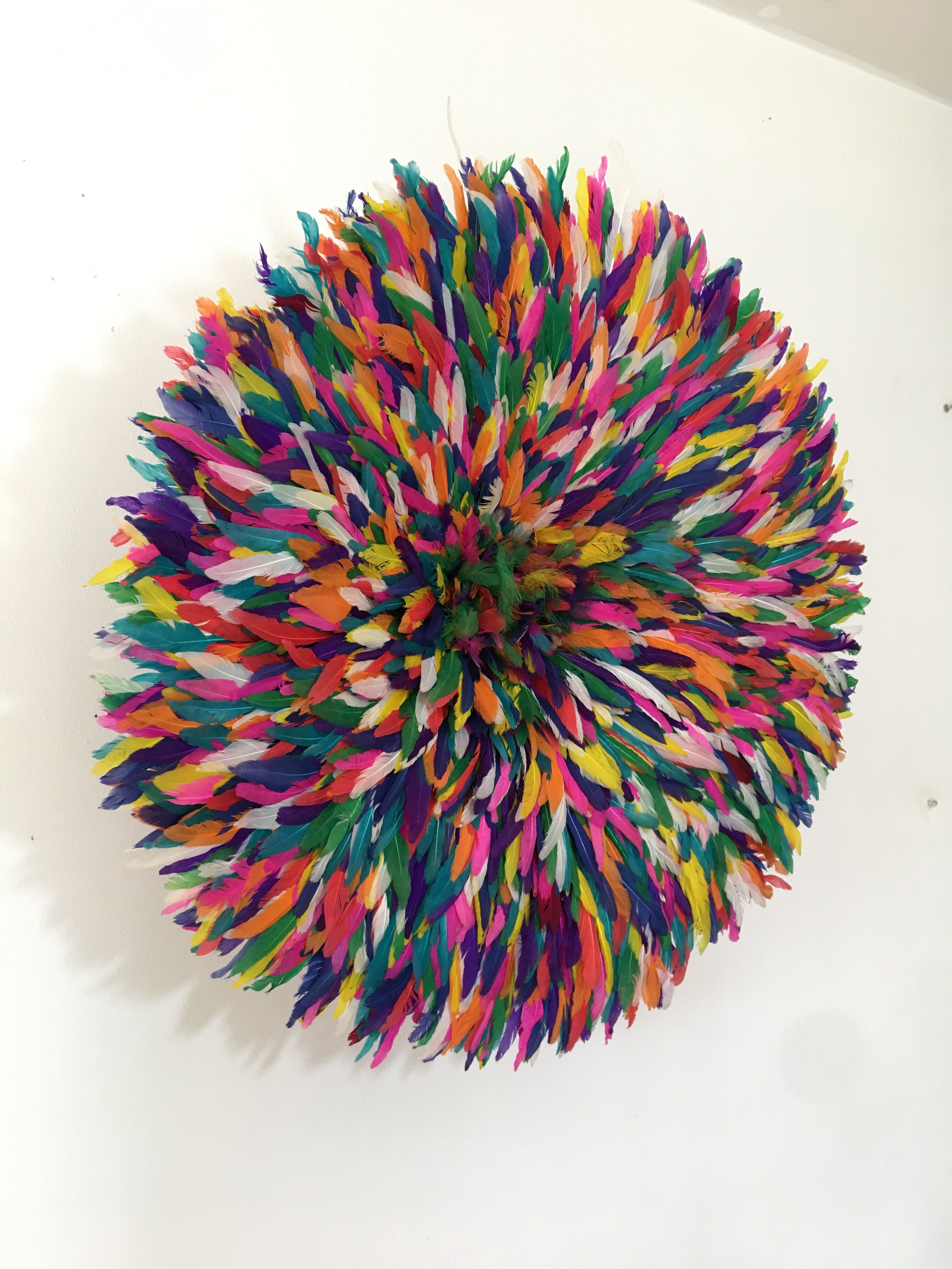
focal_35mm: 29
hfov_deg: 48.2
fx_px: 1063
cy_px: 634
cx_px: 476
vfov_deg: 61.7
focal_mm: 4.15
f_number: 2.2
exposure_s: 1/33
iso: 50
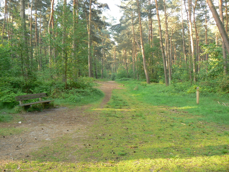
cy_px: 86
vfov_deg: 39.7
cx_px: 114
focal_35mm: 36
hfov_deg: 51.4
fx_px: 238
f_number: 2.8
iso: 100
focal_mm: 6
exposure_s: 1/30
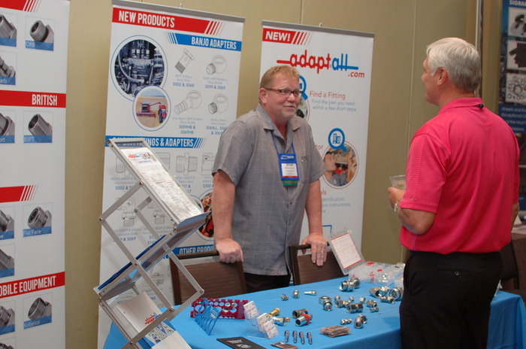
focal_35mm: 52
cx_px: 263
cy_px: 174
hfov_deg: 37.9
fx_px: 766
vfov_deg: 25.7
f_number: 4
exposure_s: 1/60
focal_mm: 35
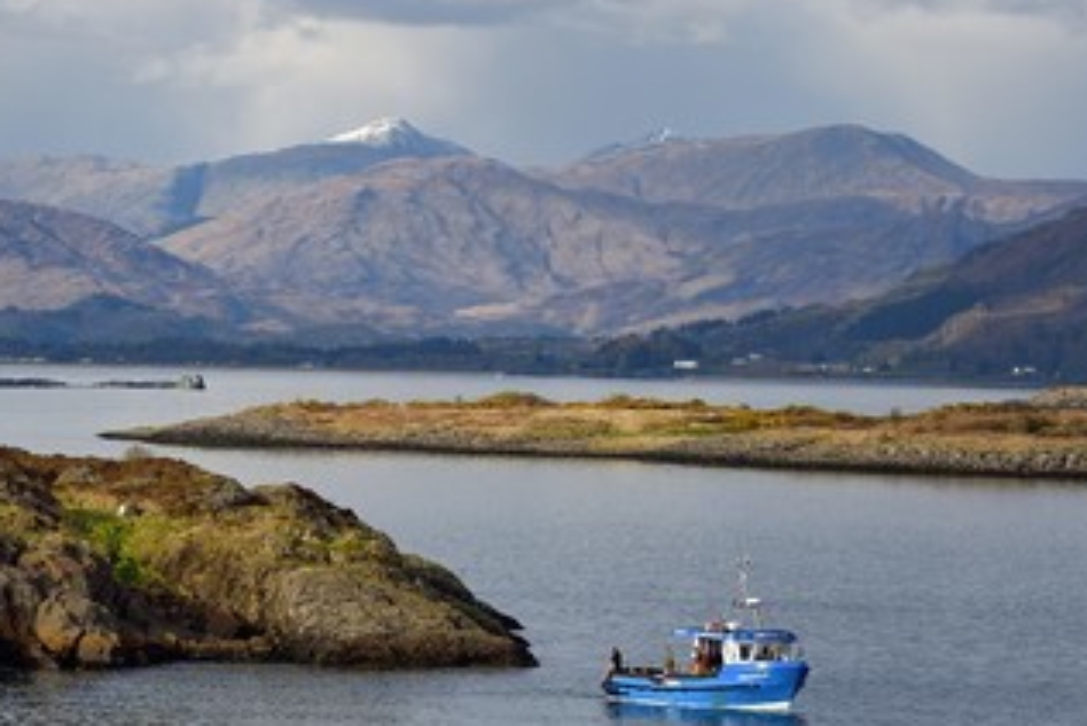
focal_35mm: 266
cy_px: 403
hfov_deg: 7.7
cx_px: 375
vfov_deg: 5.2
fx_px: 8035
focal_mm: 200
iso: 200
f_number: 10
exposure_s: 1/320
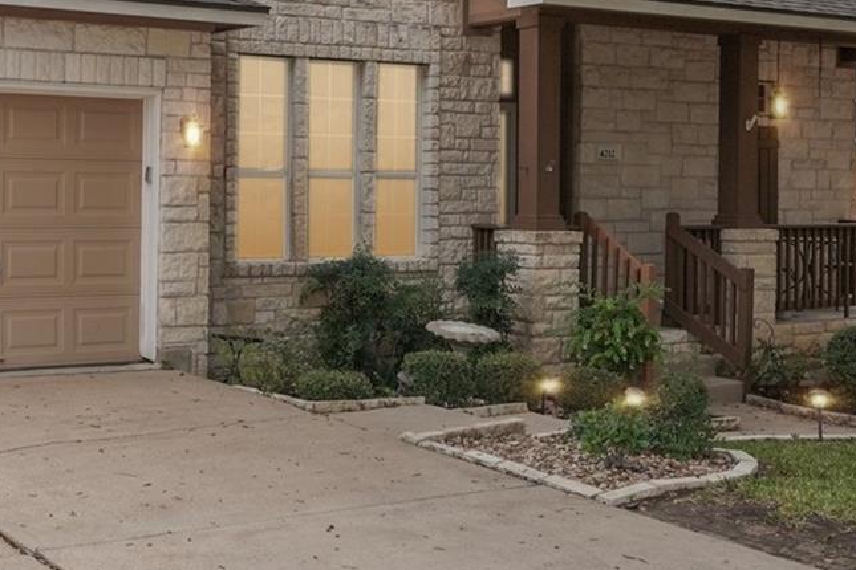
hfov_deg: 34.9
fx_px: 1344
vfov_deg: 23.9
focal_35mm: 57
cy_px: 196
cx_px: 267
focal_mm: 17.8
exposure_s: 1/160
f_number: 8
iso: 400
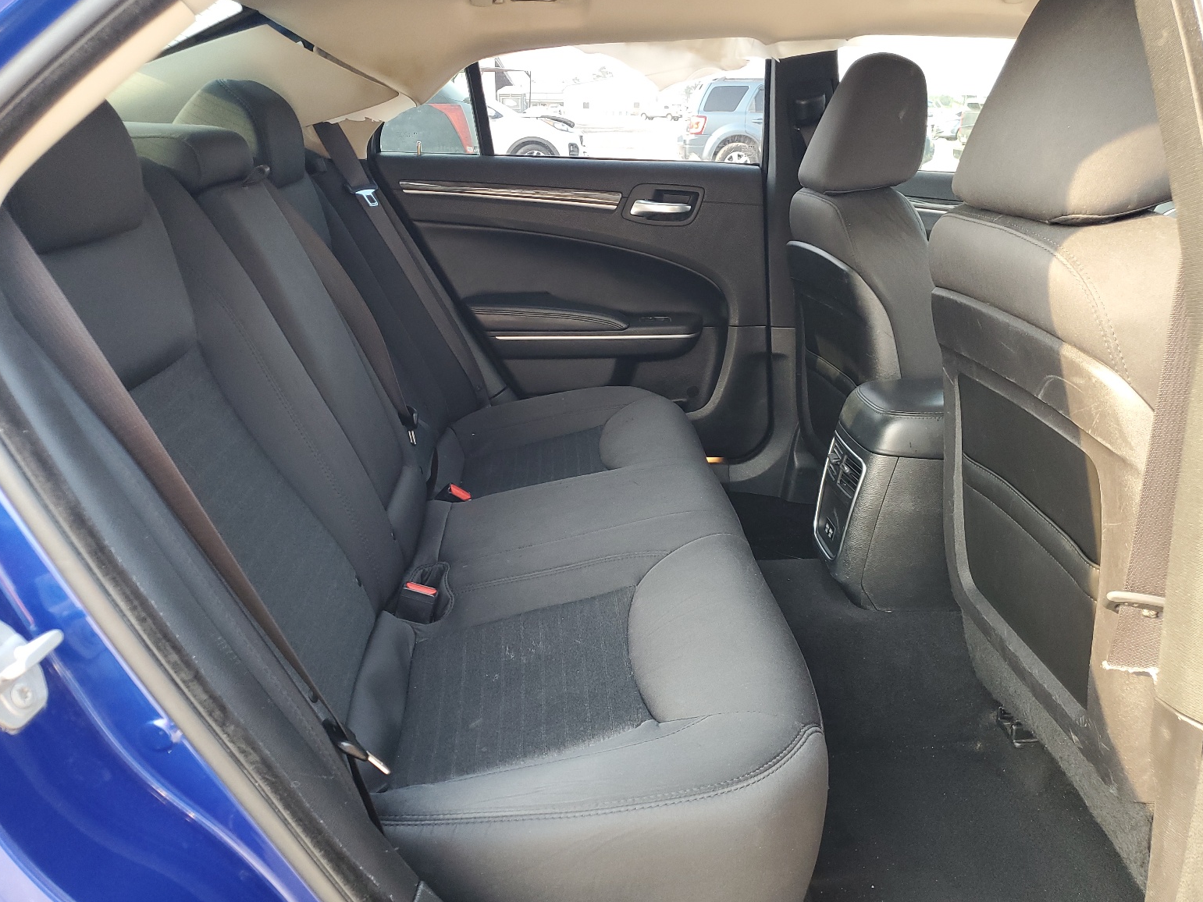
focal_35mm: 27
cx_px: 613
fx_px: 938
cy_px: 440
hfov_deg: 65.3
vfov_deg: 51.4
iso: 93
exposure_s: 1/120
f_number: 1.5
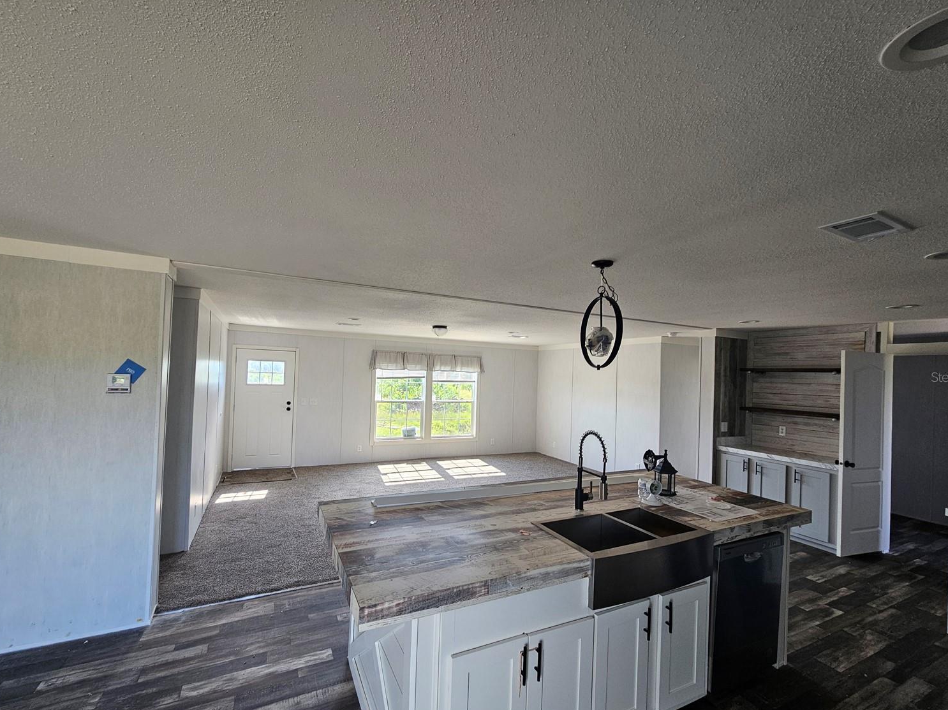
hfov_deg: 102.1
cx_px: 481
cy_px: 377
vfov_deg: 85.6
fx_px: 383
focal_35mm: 14
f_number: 2.2
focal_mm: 2.2
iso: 64
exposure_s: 1/60
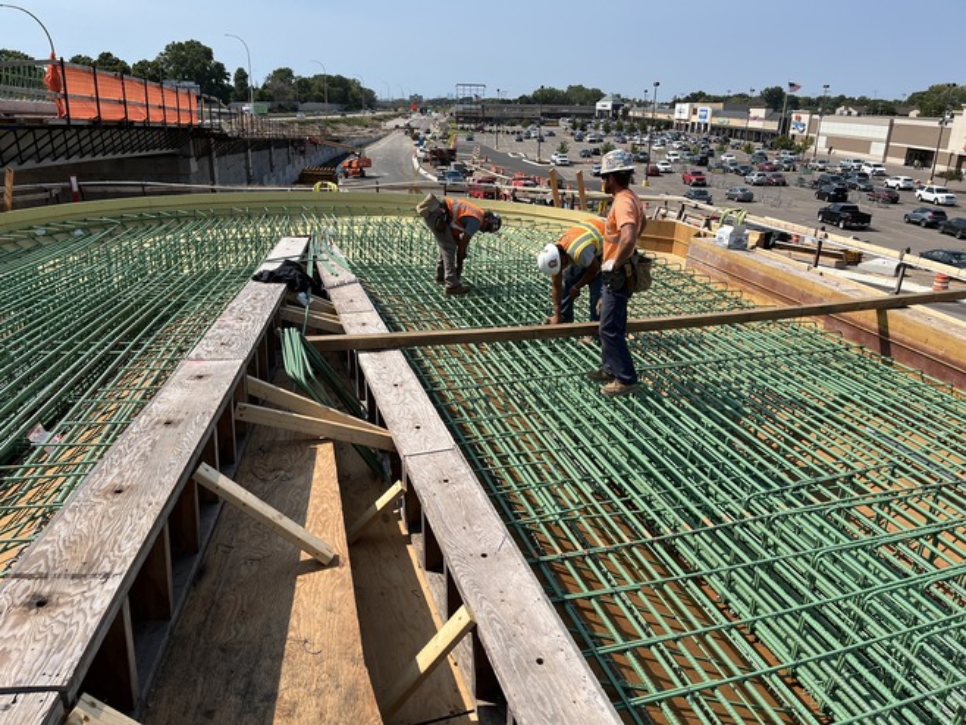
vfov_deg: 53.1
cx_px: 483
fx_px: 726
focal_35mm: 26
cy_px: 362
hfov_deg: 67.3
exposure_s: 1/3876
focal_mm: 5.1
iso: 50
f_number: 1.6
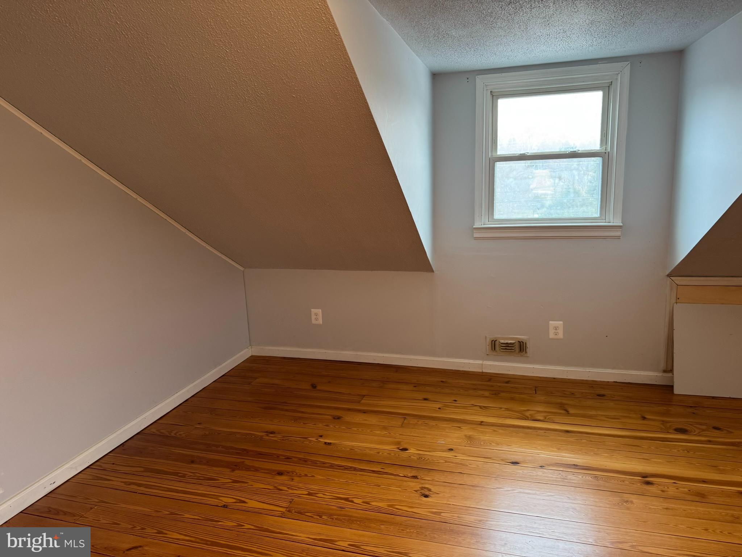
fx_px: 514
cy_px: 278
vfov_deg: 56.8
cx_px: 371
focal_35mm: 24
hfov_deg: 71.6
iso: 200
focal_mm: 6.76
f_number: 1.78
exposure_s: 1/60
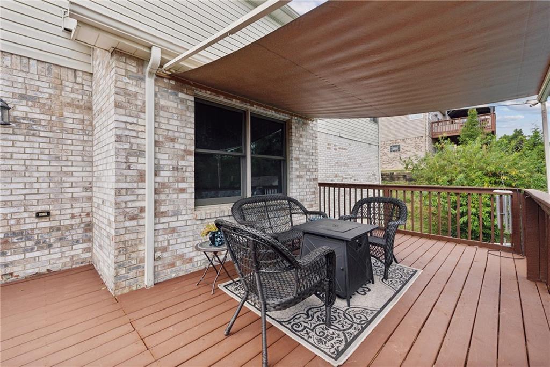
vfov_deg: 81.2
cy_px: 184
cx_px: 275
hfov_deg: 104.2
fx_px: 214
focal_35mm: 14
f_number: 11
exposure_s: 1/400
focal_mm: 14
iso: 80
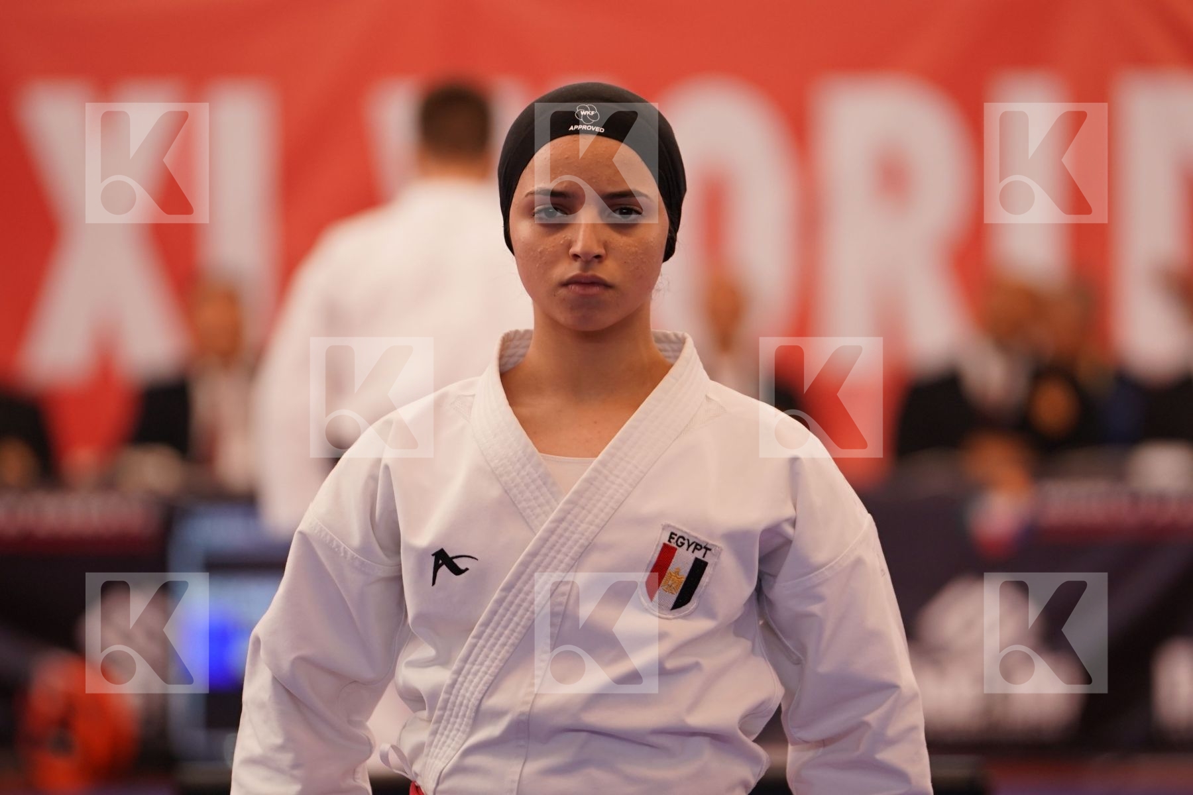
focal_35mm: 297
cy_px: 398
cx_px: 596
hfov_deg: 6.9
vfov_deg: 4.6
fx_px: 9841
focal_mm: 198
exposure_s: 1/500
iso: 640
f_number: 2.8
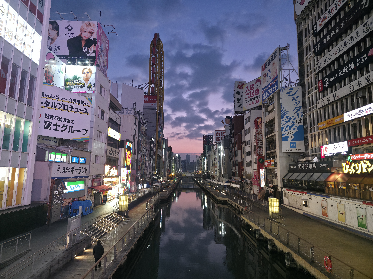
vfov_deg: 58.9
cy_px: 140
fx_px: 248
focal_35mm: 23
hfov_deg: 73.9
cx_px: 186
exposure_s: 1/40
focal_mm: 6.3
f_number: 1.7
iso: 400
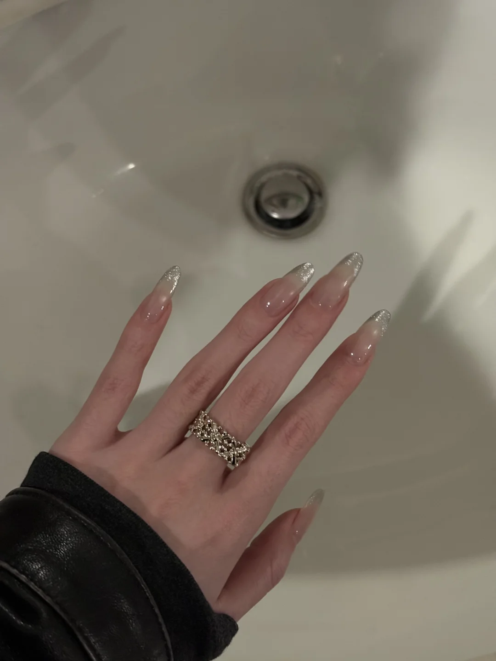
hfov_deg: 30.3
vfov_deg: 39.7
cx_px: 248
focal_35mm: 48
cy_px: 330
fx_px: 917
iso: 500
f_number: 1.78
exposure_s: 1/33
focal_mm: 6.76
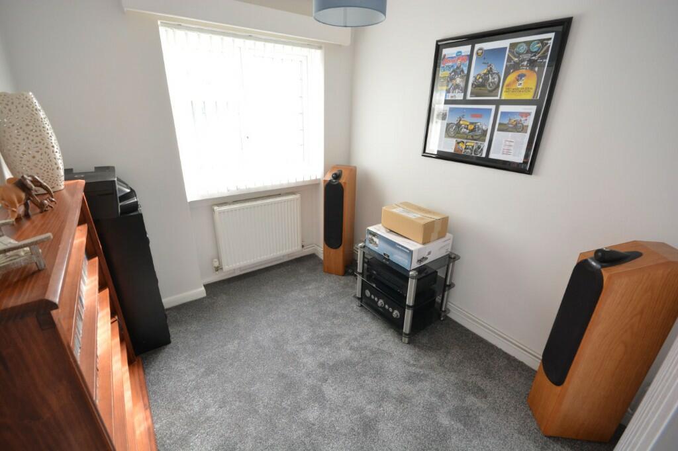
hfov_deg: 100.4
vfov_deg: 77.3
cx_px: 339
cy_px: 226
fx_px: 282
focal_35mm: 15
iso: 400
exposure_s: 1/13
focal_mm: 10
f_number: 8
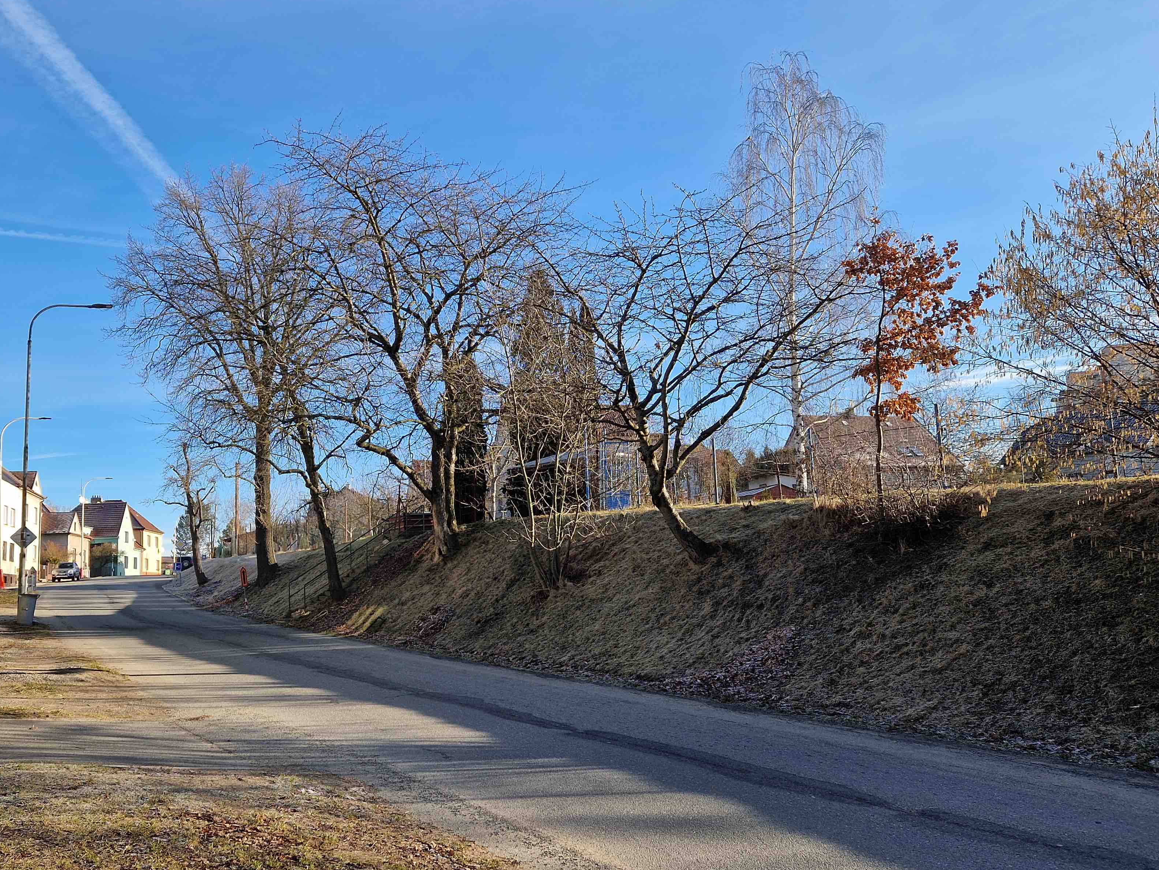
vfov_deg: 48.2
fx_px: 971
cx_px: 483
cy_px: 451
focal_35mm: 29
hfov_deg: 61.3
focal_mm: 5.4
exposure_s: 1/718
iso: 50
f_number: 1.8
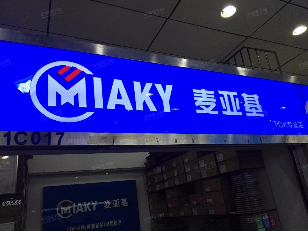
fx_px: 249
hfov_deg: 63.4
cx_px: 154
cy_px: 116
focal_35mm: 28
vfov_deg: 49.7
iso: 125
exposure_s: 1/100
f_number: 2
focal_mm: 3.83
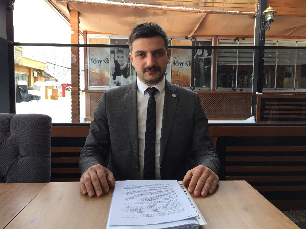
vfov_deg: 48.2
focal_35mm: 29
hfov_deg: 61.7
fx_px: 256
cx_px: 153
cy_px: 114
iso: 32
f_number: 2.2
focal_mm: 4.15
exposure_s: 1/194
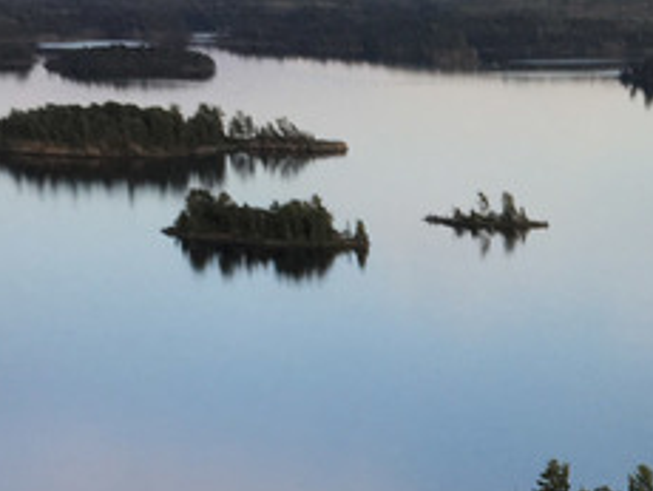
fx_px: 2568
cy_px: 579
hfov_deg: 13.8
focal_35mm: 136
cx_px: 928
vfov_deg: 10.7
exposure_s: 1/120
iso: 32
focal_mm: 4.15
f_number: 2.2
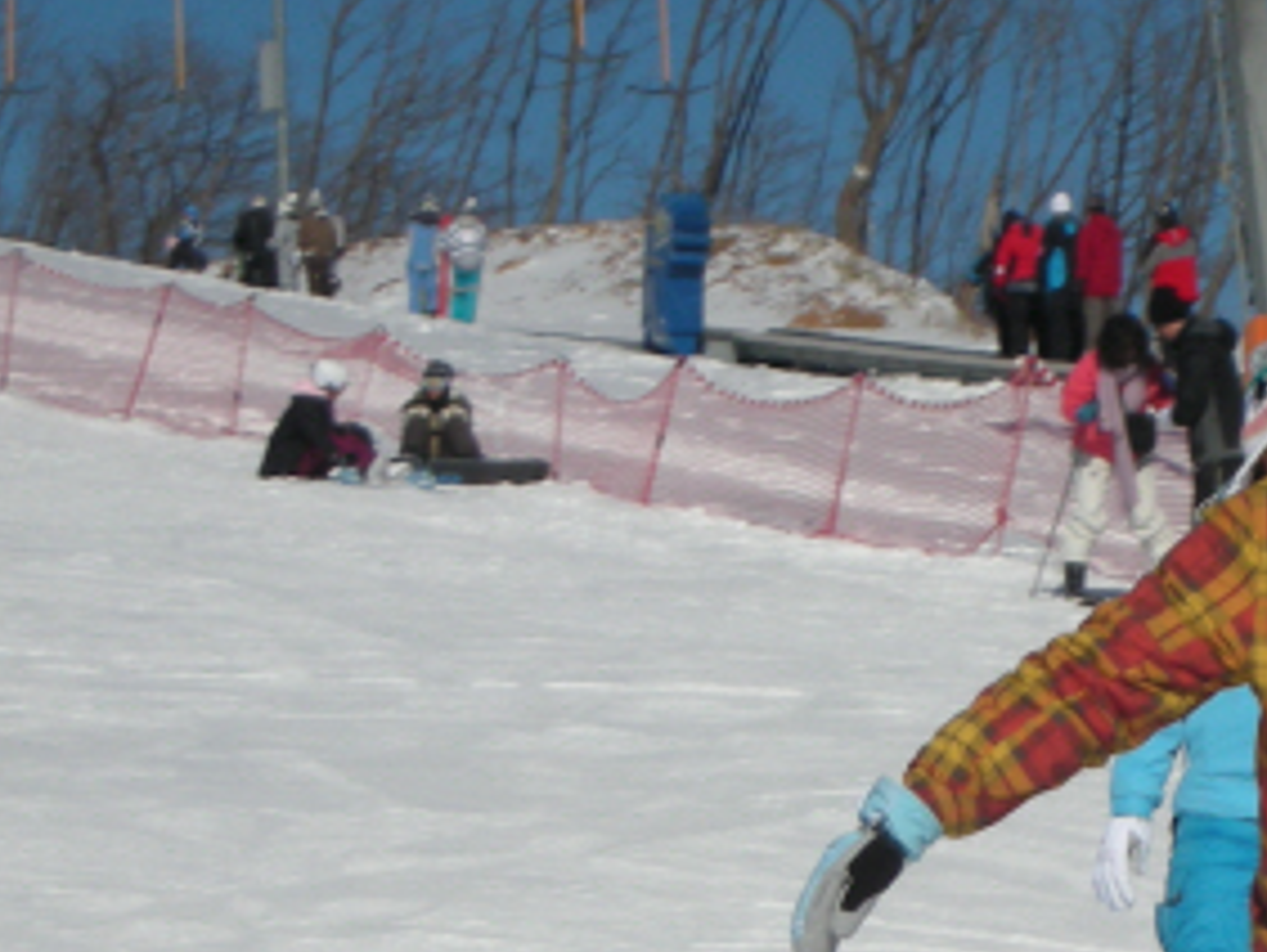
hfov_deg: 8.4
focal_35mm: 235
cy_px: 817
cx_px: 1285
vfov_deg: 6.3
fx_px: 8609
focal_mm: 14.3
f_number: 12.7
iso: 50
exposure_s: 1/170
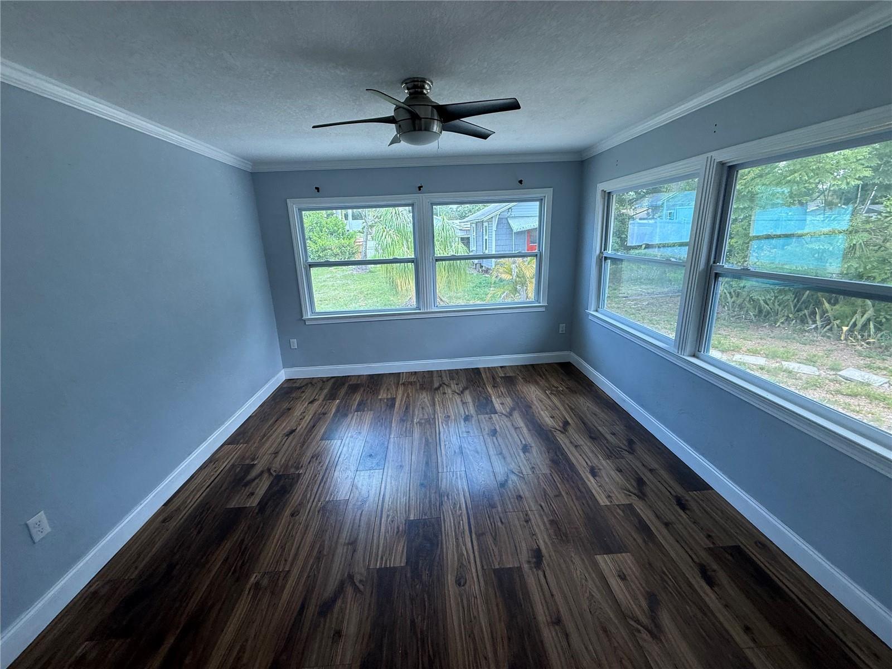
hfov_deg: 102.1
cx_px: 446
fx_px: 361
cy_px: 334
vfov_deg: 85.7
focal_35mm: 14
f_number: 2.2
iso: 64
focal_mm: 2.22
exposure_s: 1/120
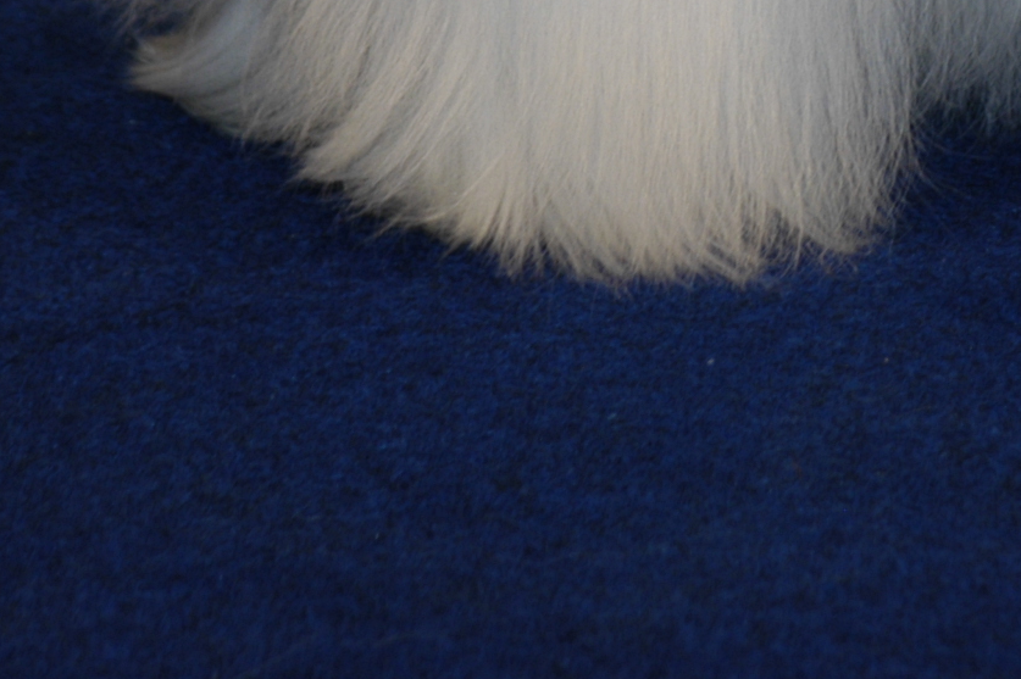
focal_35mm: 528
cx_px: 1119
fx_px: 14965
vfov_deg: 2.6
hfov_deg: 3.9
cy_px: -535
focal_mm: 98
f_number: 5.3
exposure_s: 1/60
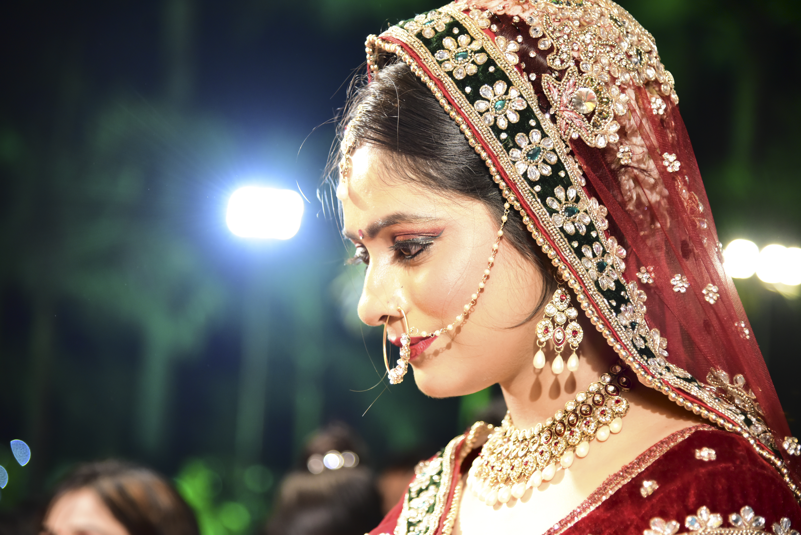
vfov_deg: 15.9
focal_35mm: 86
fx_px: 1914
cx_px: 400
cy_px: 268
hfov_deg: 23.6
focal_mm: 86
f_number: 4
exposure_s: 1/160
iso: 3200
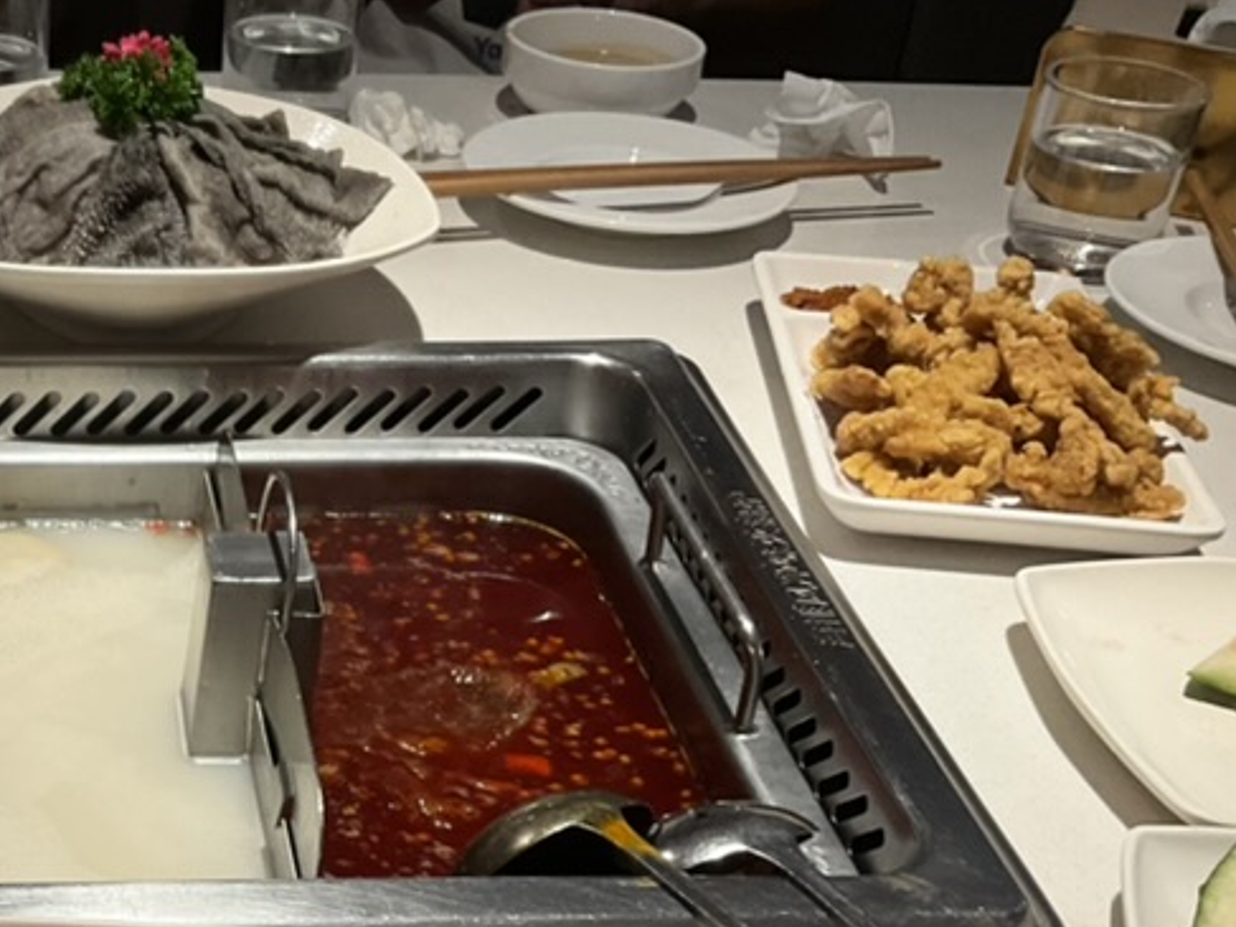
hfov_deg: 30.2
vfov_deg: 23.1
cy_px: 904
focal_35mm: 61
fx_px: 2178
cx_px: 102
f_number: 1.8
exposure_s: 1/50
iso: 80
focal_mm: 3
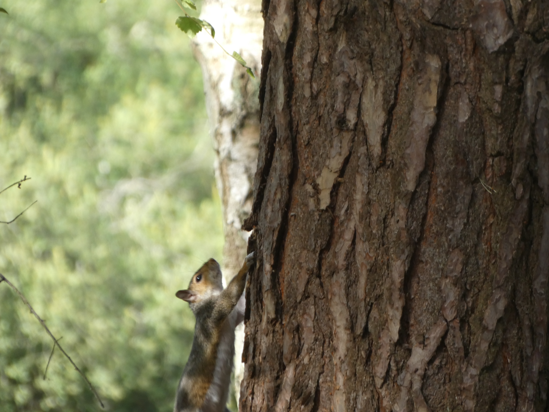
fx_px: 11102
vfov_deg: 2.1
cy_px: 206
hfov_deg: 2.8
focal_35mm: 700
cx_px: 274
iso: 200
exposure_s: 1/100
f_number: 5.6
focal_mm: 125.5
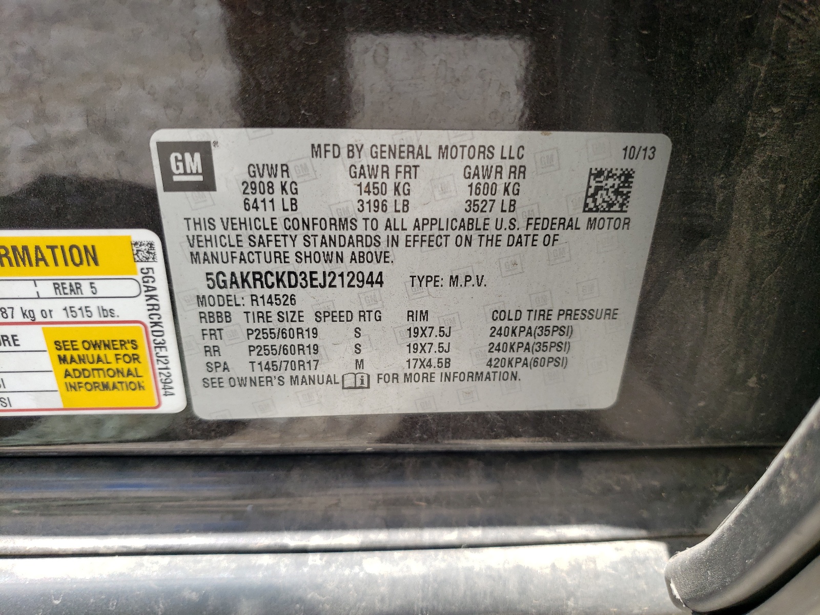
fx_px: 616
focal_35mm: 26
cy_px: 308
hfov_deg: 67.3
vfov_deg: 53.1
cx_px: 410
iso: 50
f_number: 1.5
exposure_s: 1/909
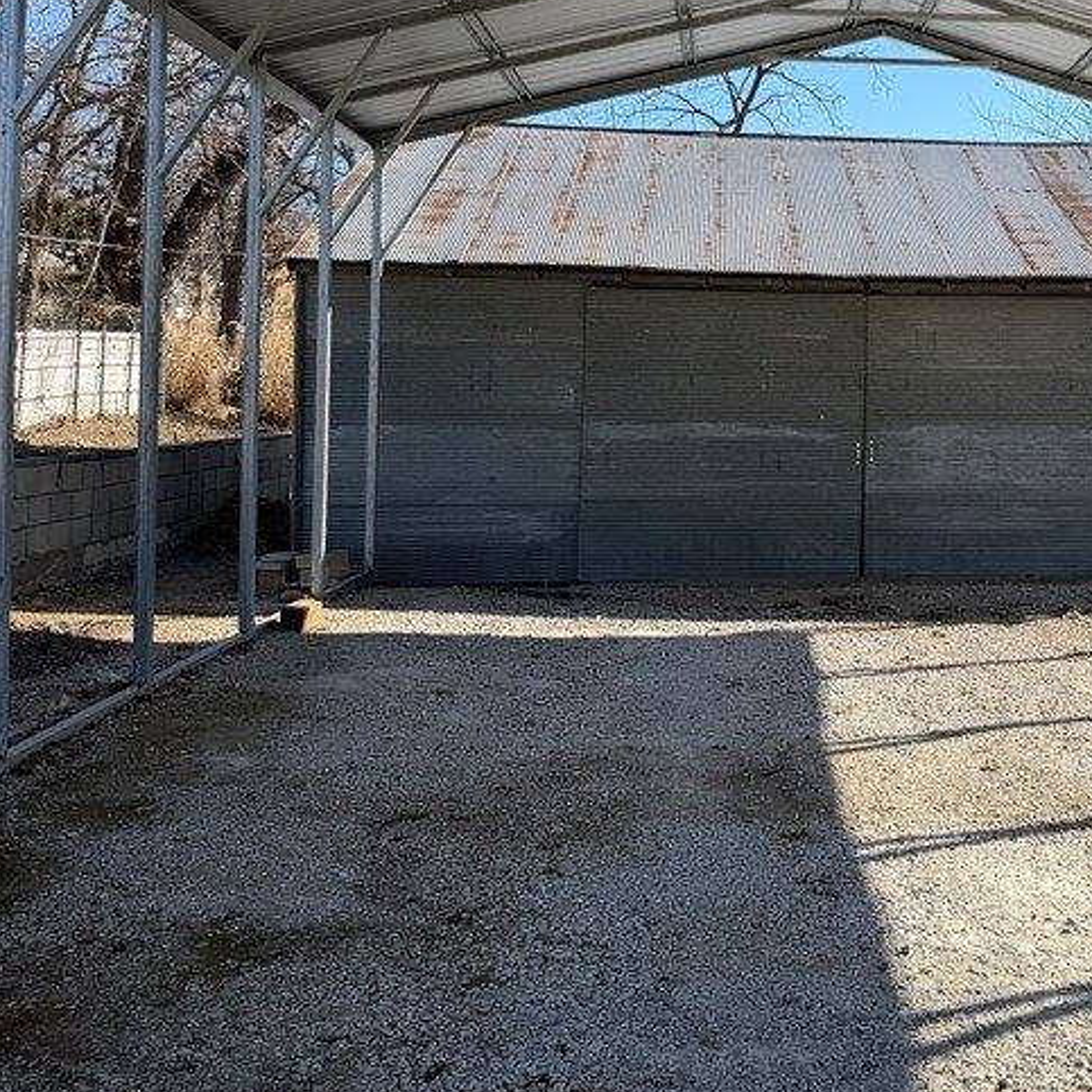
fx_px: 1606
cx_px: 902
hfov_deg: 36.1
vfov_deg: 37.0
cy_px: 328
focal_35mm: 45
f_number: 1.78
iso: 80
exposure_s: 1/2525
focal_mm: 6.76
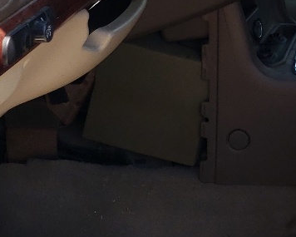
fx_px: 999
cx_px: 406
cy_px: 2
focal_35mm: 114
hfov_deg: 15.8
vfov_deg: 13.3
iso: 50
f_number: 1.5
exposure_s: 1/1000
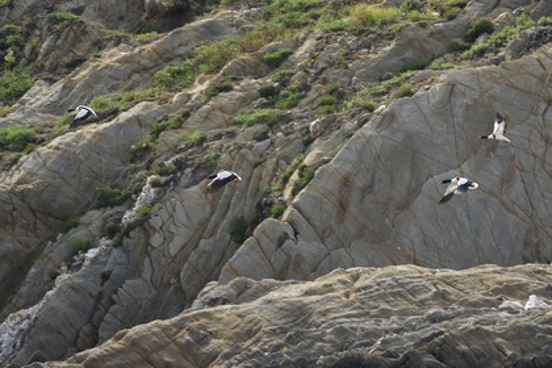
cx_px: 276
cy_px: 184
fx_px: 3066
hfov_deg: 10.3
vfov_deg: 6.9
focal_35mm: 200
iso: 200
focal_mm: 200
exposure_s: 1/320
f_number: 7.1
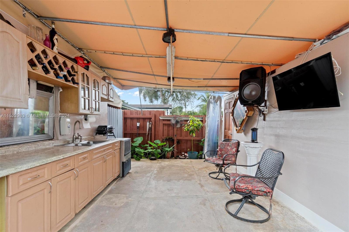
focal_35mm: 15
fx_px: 145
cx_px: 174
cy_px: 116
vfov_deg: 77.3
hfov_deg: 100.4
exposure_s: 1/15
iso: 250
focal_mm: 10
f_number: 8
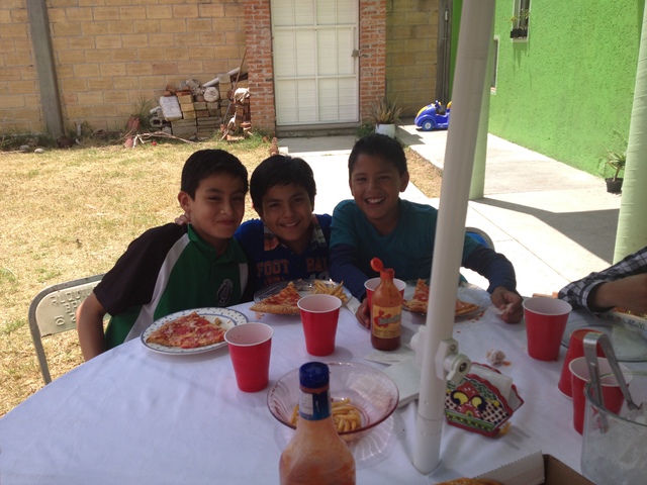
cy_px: 242
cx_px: 324
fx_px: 654
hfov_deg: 52.6
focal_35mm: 35
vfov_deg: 40.7
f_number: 2.4
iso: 50
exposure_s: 1/935
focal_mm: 4.28
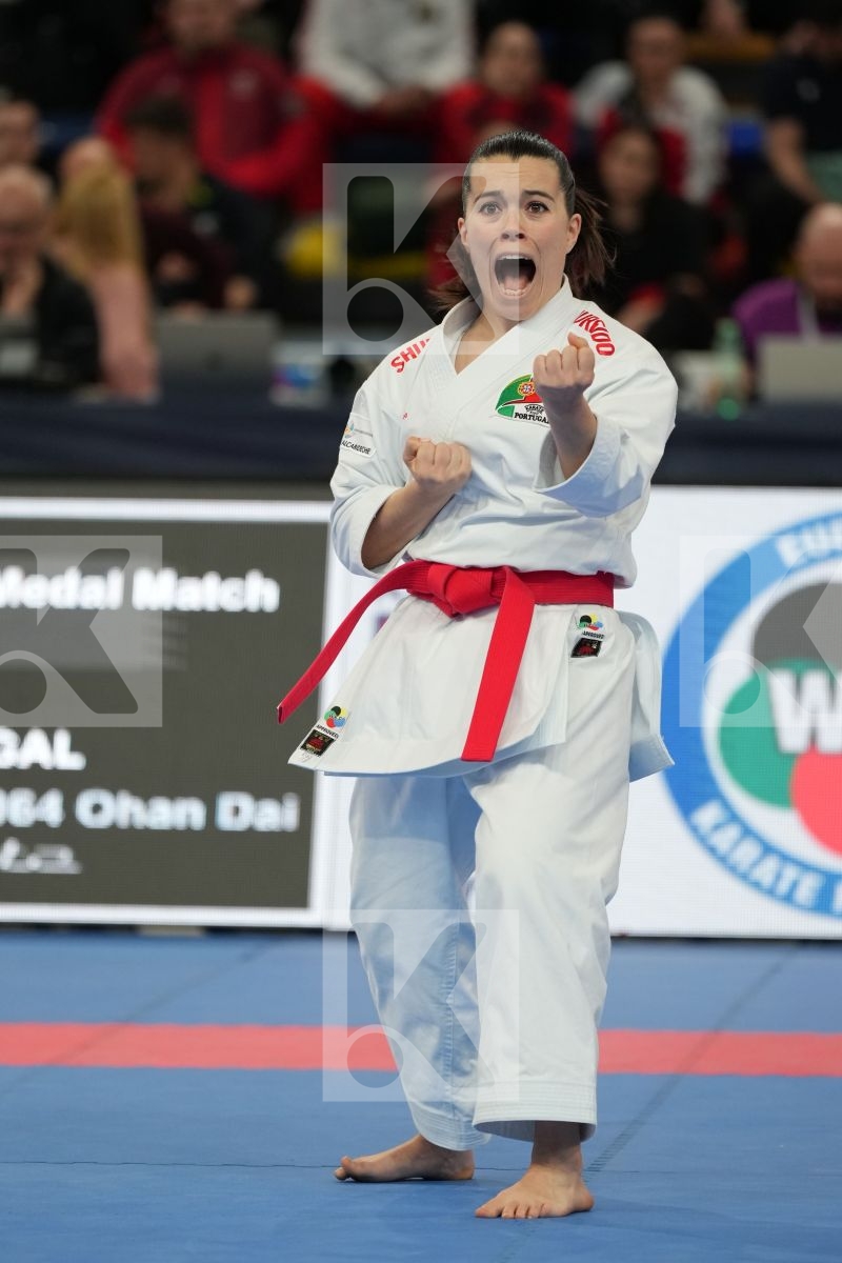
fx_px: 10524
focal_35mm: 300
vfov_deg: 6.9
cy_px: 632
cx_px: 421
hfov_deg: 4.6
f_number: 2.8
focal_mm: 200
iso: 1000
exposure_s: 1/500
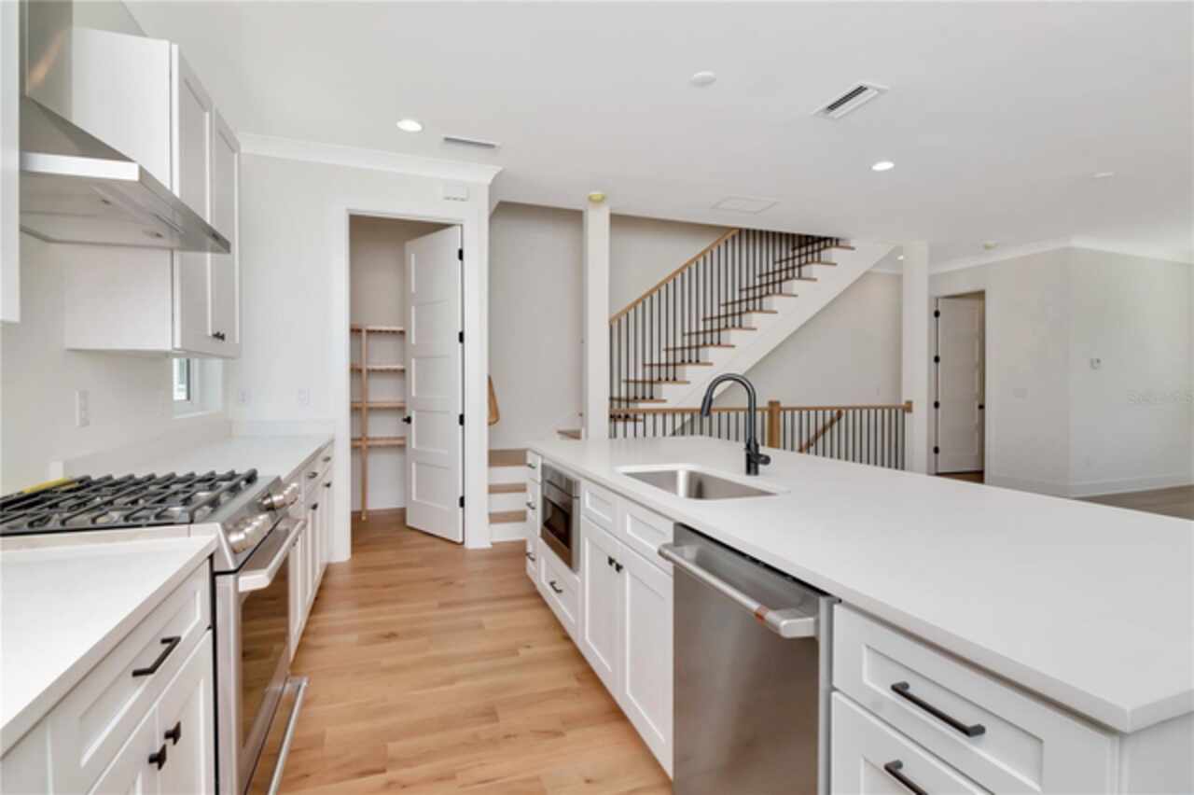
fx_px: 547
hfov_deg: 95.0
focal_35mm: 16
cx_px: 597
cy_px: 398
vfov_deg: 72.0
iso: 800
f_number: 11
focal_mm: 11
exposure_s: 1/200
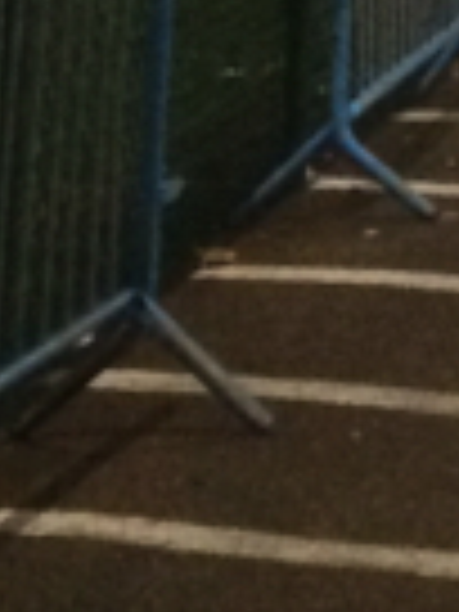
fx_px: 4084
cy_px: -1395
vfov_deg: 7.3
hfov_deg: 5.8
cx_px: 1638
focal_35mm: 231
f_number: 2.2
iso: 320
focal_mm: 4.15
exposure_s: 1/25
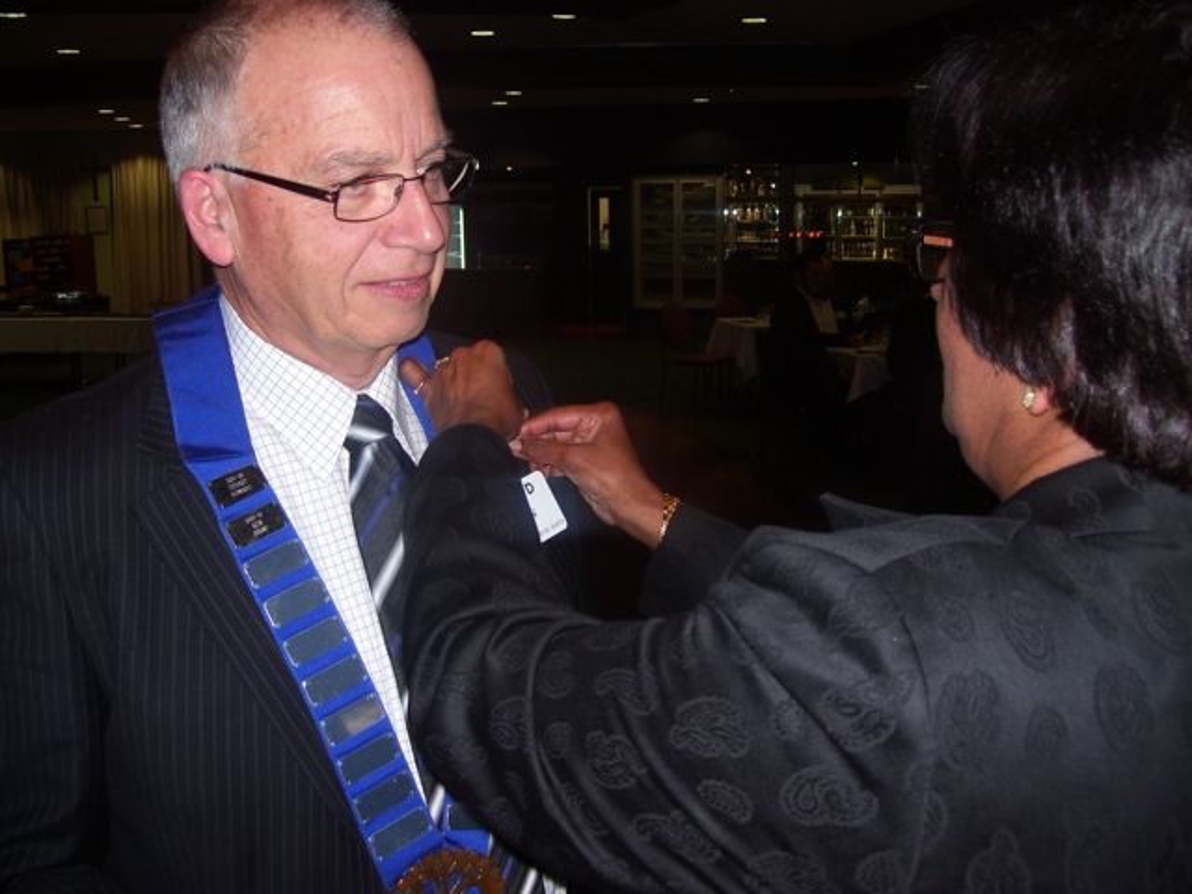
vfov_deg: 39.7
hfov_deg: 51.4
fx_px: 1240
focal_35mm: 36
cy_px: 447
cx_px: 596
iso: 80
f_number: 2.7
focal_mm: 6
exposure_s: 1/60
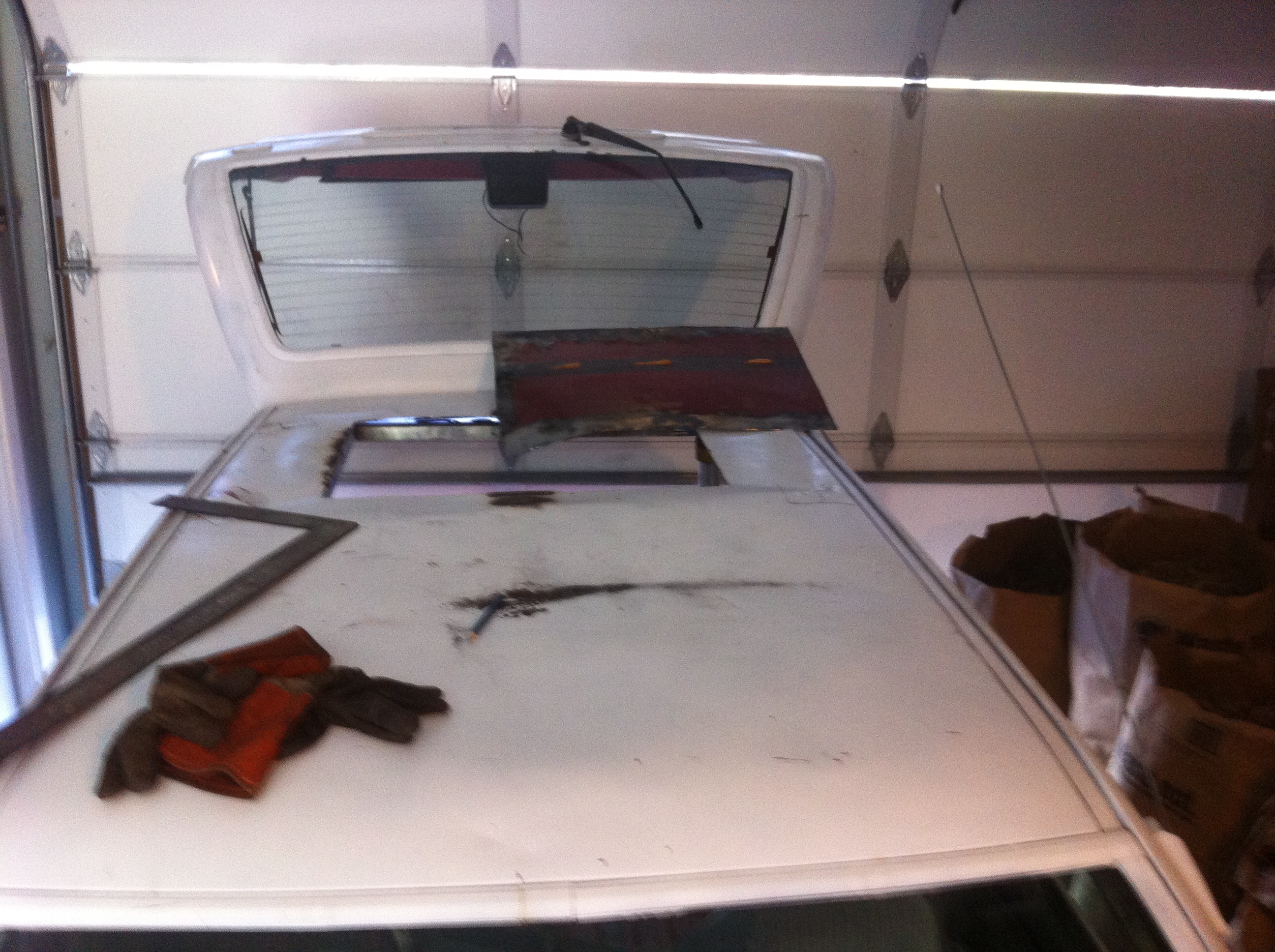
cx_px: 638
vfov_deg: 40.6
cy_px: 476
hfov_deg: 52.7
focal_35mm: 35
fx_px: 1287
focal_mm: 3.85
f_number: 2.8
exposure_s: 1/15
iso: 250
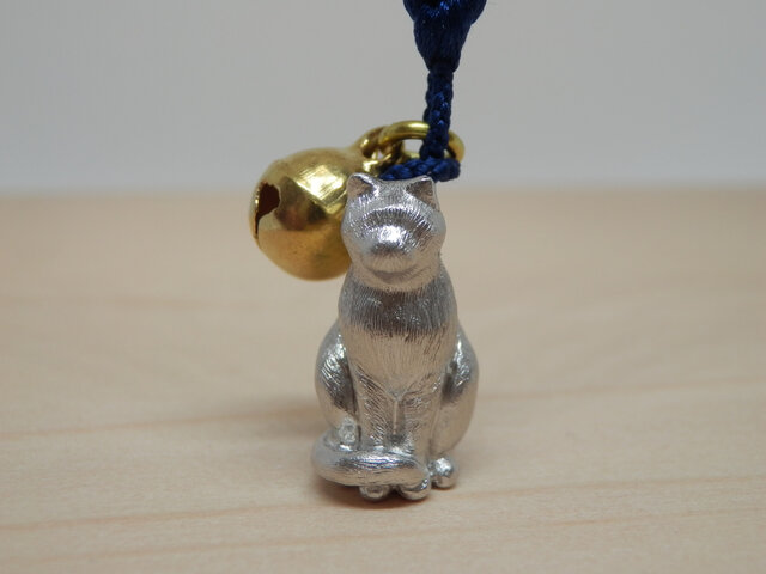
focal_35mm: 42
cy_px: 287
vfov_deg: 34.3
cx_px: 383
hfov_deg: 44.8
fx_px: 929
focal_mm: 7.4
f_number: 4
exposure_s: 1/60
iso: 80
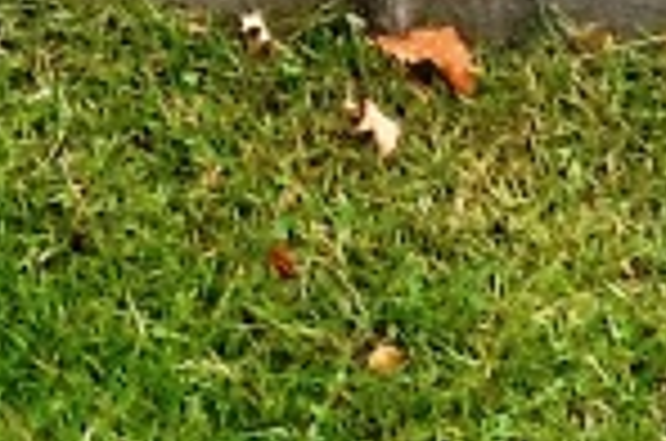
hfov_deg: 20.1
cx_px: 495
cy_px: -148
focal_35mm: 101
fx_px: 1864
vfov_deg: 13.0
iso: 100
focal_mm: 2.03
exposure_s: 1/120
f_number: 2.4
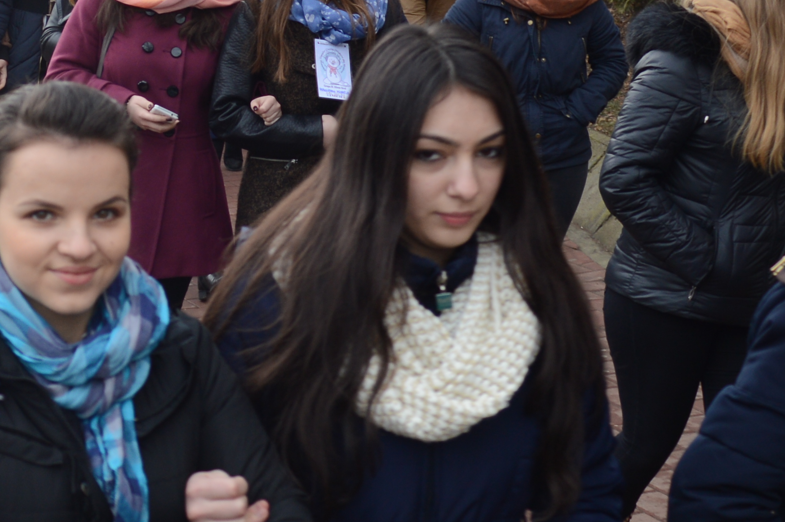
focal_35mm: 93
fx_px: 2026
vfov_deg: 14.6
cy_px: 150
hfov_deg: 21.5
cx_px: 85
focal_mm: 18
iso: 100
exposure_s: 1/160
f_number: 4
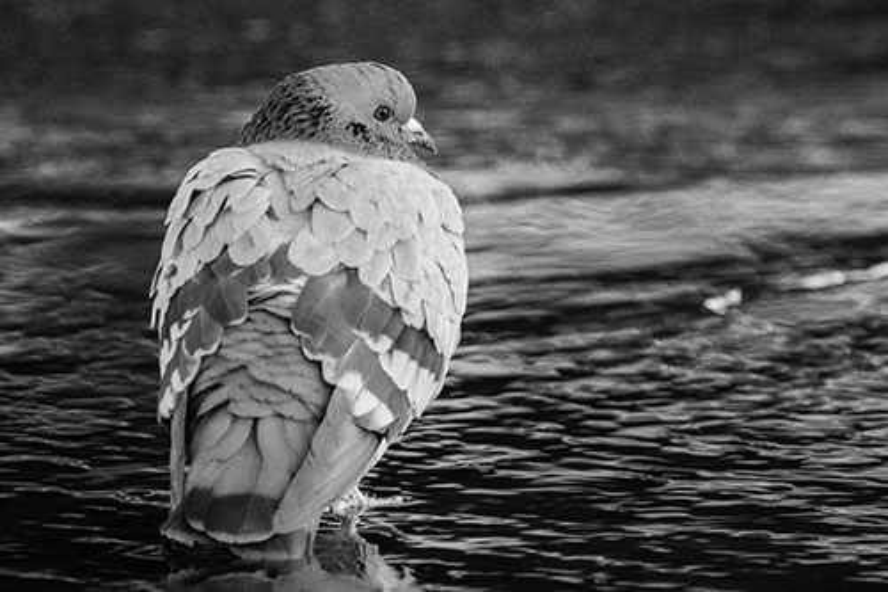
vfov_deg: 1.4
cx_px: 444
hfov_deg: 2.2
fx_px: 23424
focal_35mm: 950
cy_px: 296
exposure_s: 1/1000
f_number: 12
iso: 22800
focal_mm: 950
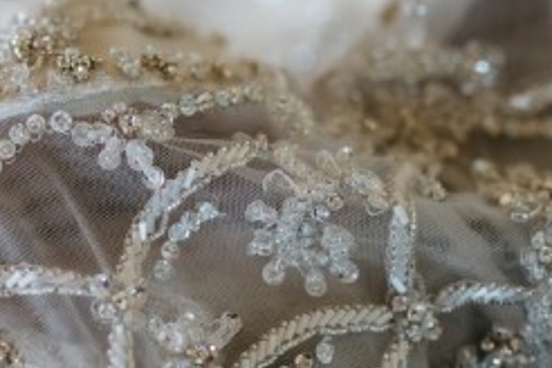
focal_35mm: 122
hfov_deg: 16.8
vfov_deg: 11.2
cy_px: 63
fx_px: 1871
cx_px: 224
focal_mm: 50
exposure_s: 1/200
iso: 400
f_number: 1.8
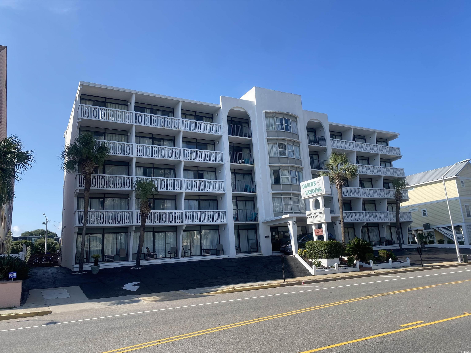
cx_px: 236
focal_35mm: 26
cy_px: 176
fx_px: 354
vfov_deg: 53.1
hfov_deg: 67.3
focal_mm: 4.25
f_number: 1.8
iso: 32
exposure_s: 1/1961
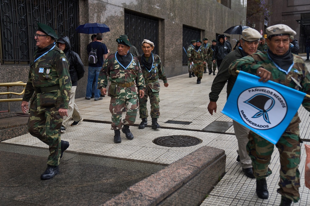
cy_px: 103
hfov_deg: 45.4
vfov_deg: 31.2
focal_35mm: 43
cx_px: 155
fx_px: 370
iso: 640
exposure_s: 1/1250
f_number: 3.2
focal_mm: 43
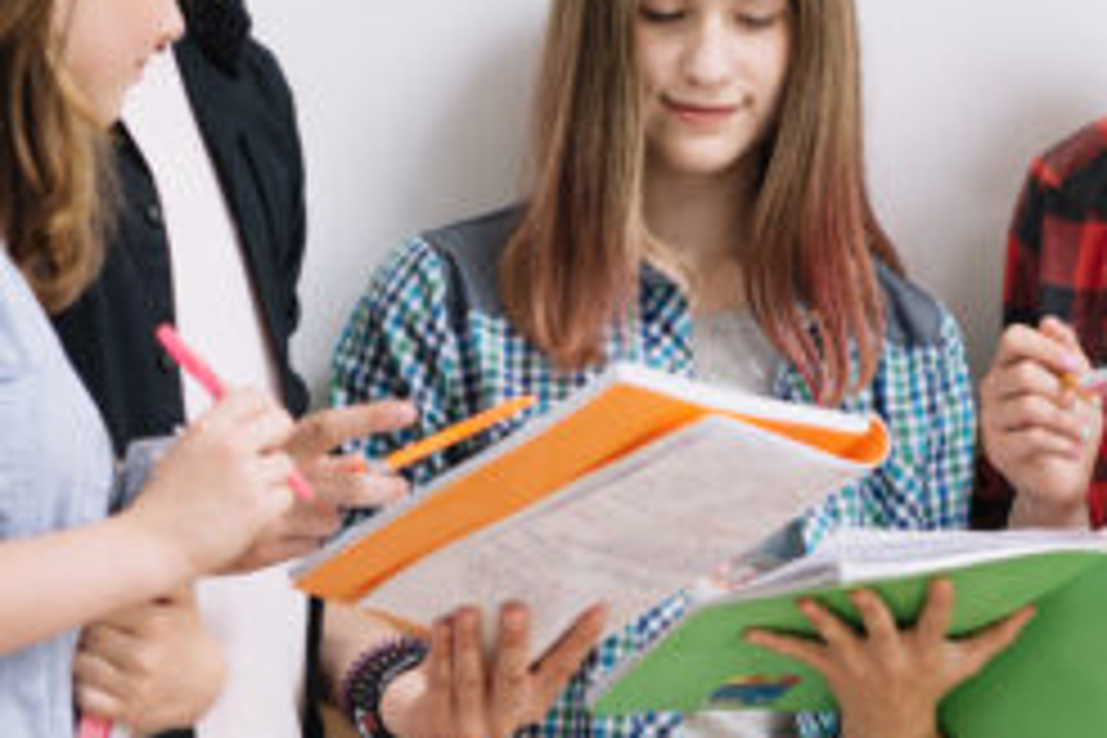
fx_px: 9132
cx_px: 1098
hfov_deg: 6.9
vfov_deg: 4.6
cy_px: 196
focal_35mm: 297
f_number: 3.5
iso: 400
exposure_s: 1/160
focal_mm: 105
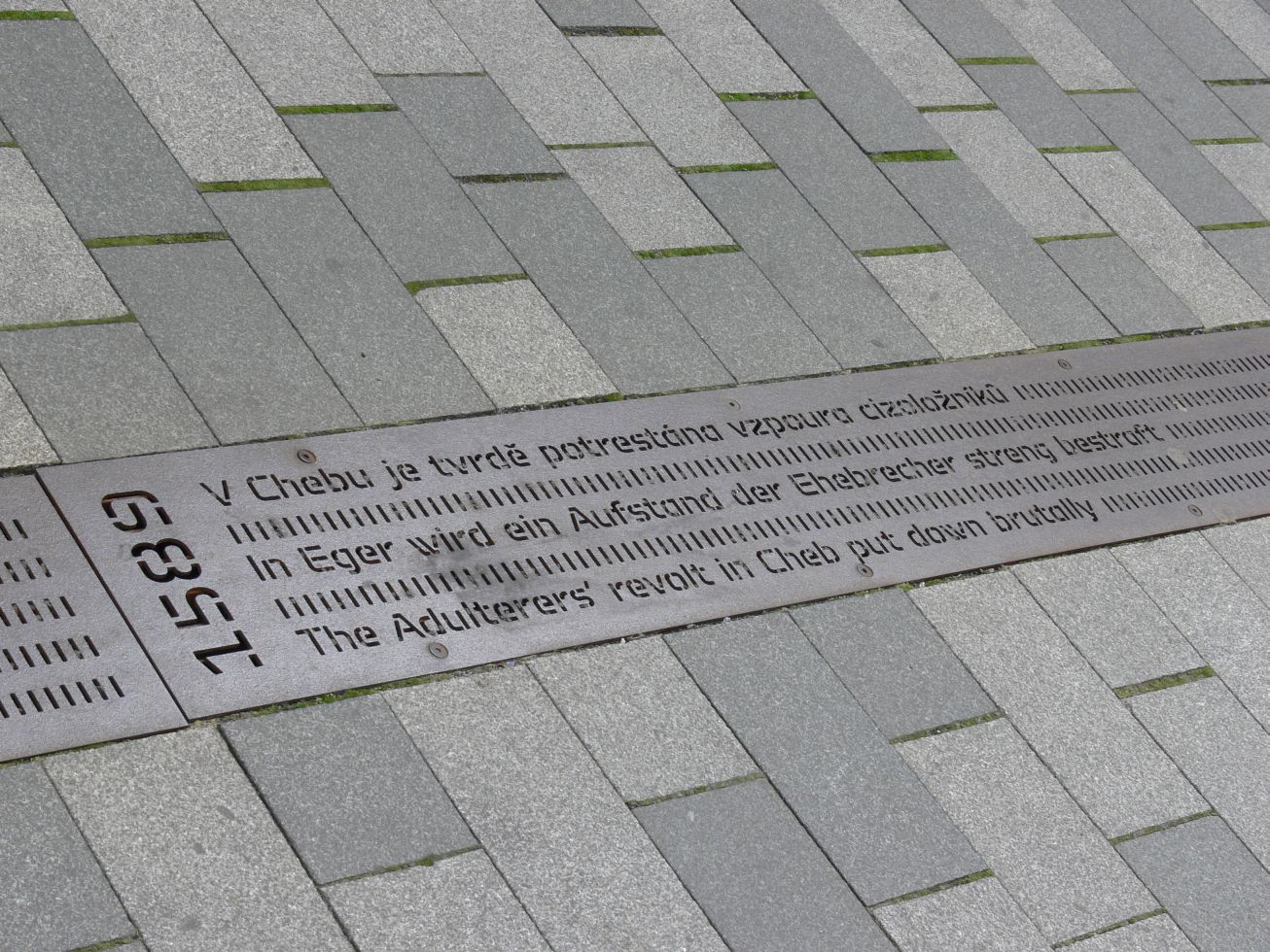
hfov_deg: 25.7
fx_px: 2789
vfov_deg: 19.4
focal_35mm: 76
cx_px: 635
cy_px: 476
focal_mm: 16
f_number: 5.6
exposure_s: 1/200
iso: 100
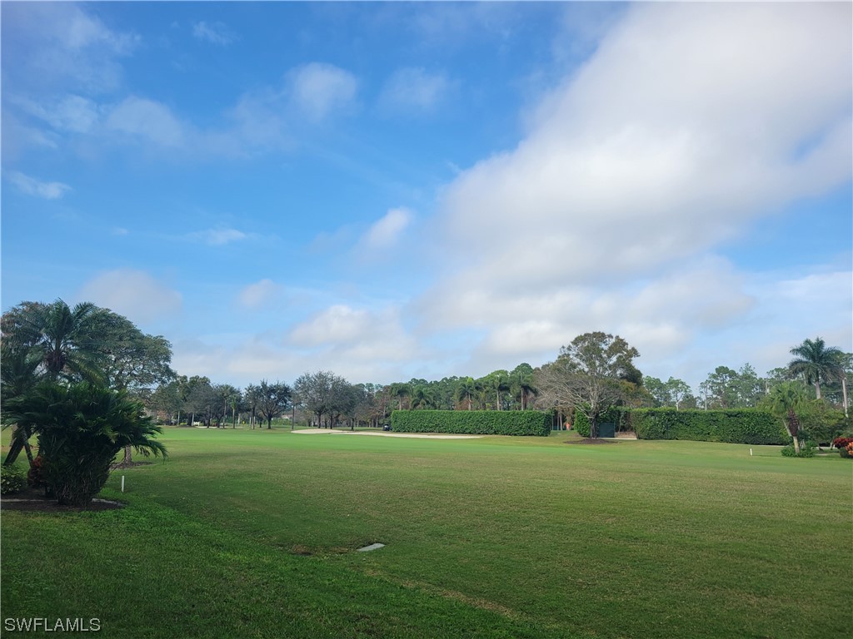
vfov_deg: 53.1
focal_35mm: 26
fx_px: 641
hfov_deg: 67.3
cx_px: 426
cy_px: 320
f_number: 1.8
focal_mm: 5.4
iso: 40
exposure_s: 1/2308
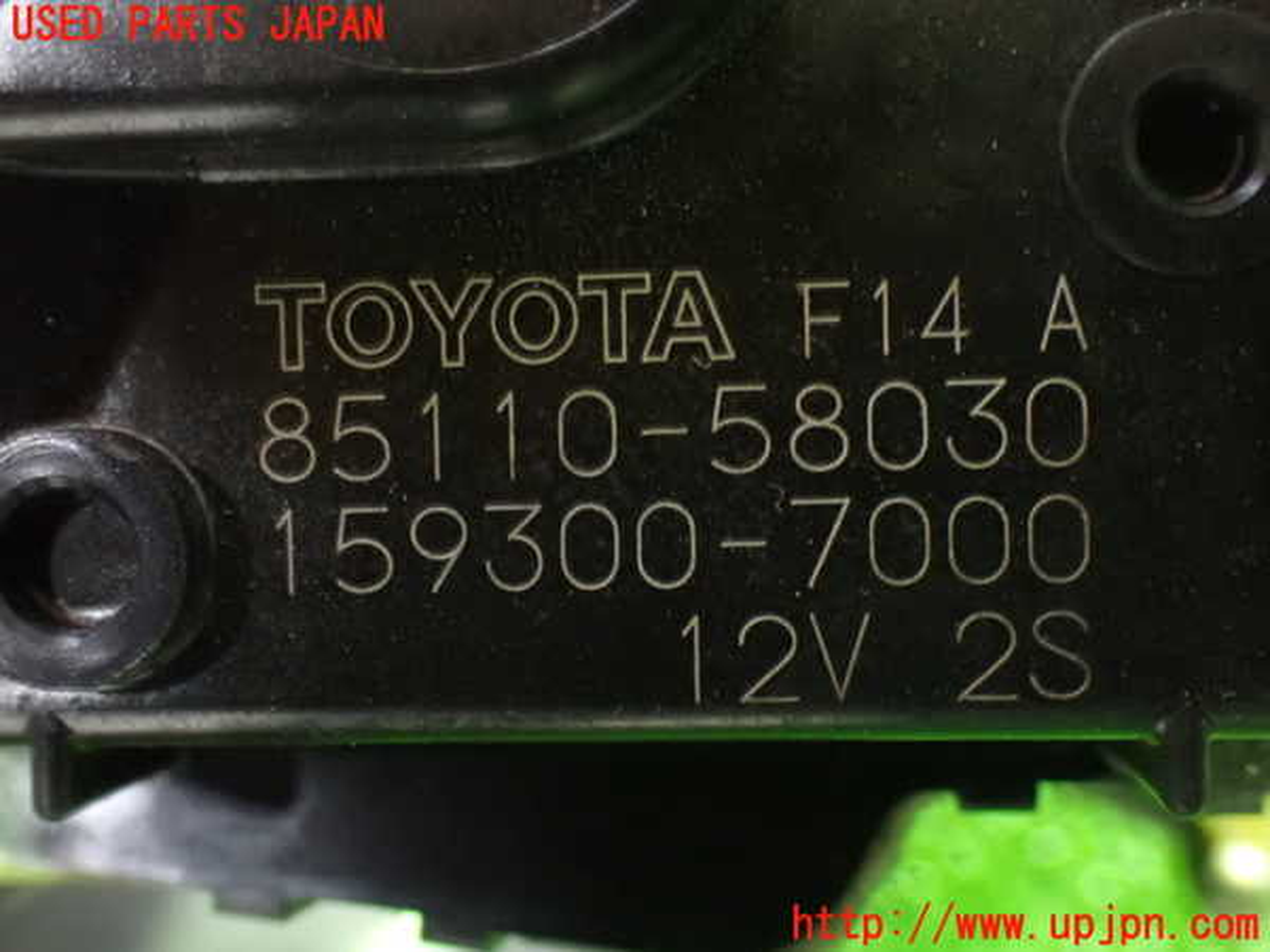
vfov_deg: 29.1
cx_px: 635
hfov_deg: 38.2
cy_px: 476
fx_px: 1834
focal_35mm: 50
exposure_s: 1/8
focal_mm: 9.01
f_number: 3.2
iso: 1600
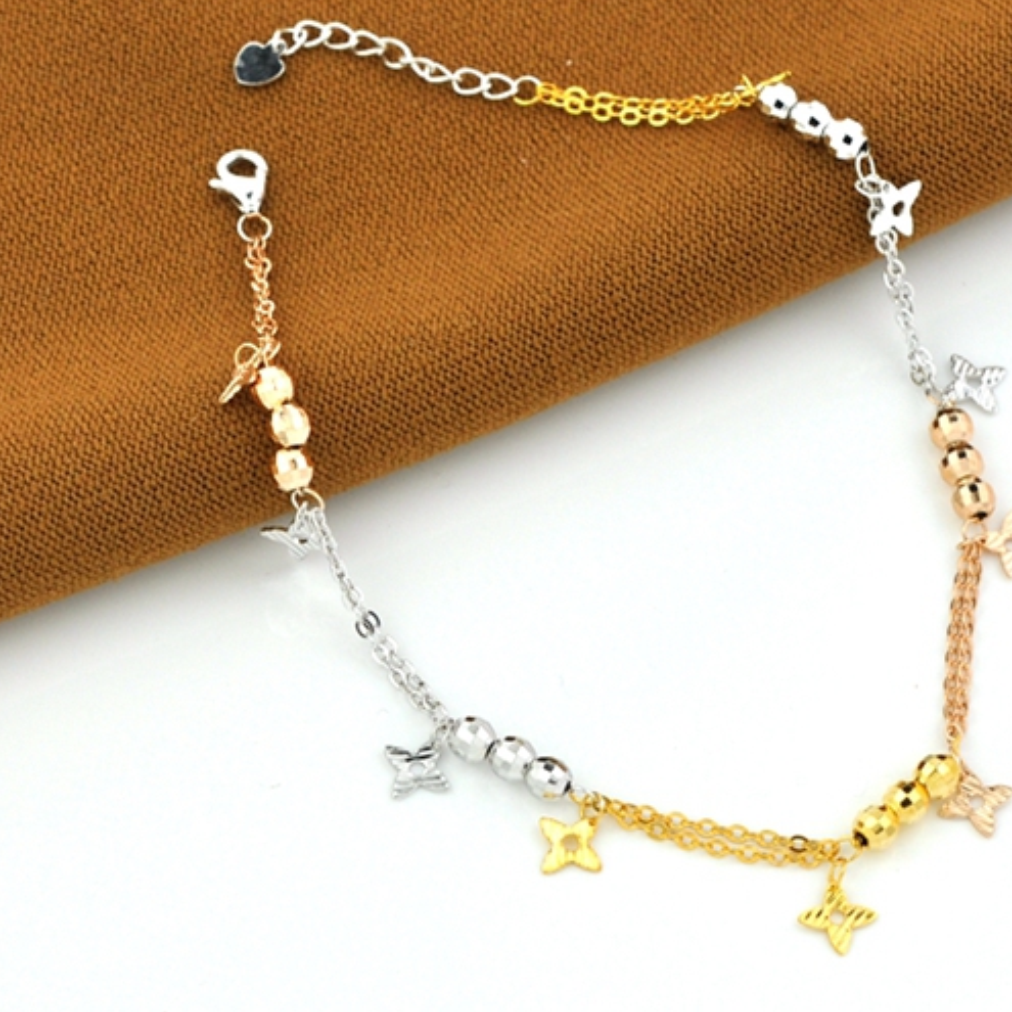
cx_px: 673
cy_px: 503
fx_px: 3837
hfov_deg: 15.0
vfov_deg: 15.0
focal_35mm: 116
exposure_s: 1/180
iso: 200
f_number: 8
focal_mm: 60
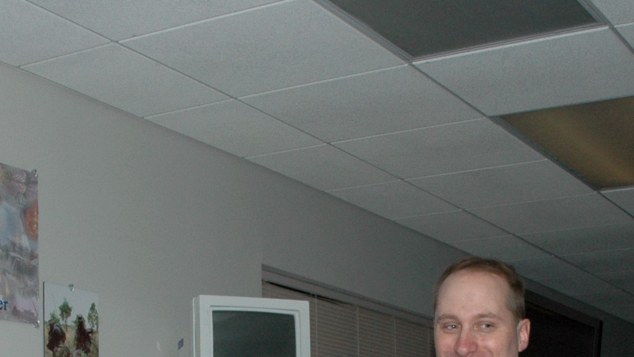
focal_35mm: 77
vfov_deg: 14.8
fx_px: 1294
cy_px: 502
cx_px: 306
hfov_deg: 27.5
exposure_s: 1/500
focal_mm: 18
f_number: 18
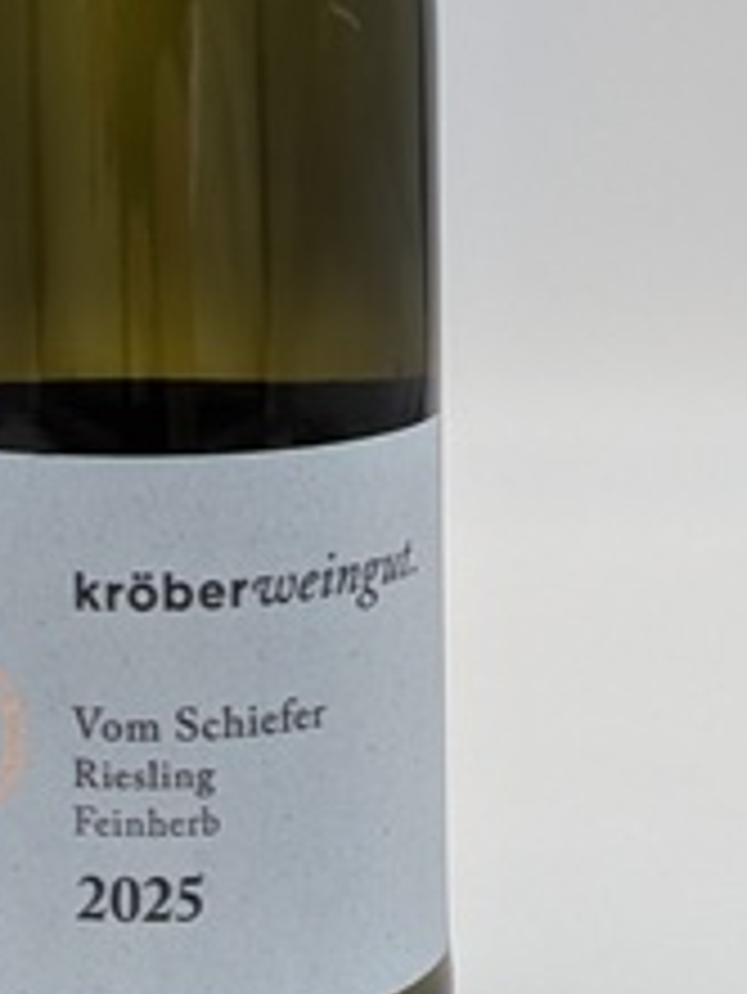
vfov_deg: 21.6
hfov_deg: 16.8
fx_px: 2501
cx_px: 135
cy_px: -22
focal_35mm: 87
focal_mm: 6.81
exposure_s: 1/476
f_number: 1.85
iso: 114
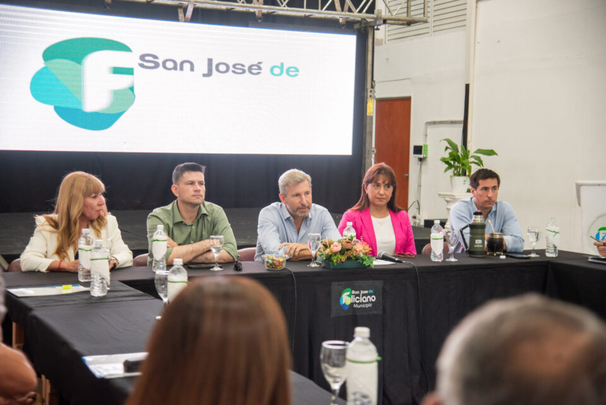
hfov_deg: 34.5
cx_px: 303
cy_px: 202
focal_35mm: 58
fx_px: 977
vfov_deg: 23.4
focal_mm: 58
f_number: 4
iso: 1000
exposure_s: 1/160
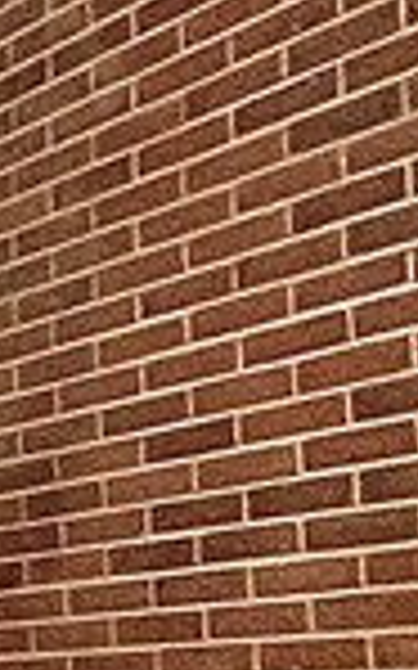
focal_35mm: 102
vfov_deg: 19.8
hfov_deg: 8.3
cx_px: -1178
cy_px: 679
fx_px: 1861
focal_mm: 2.22
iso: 250
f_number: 2.2
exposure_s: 1/60
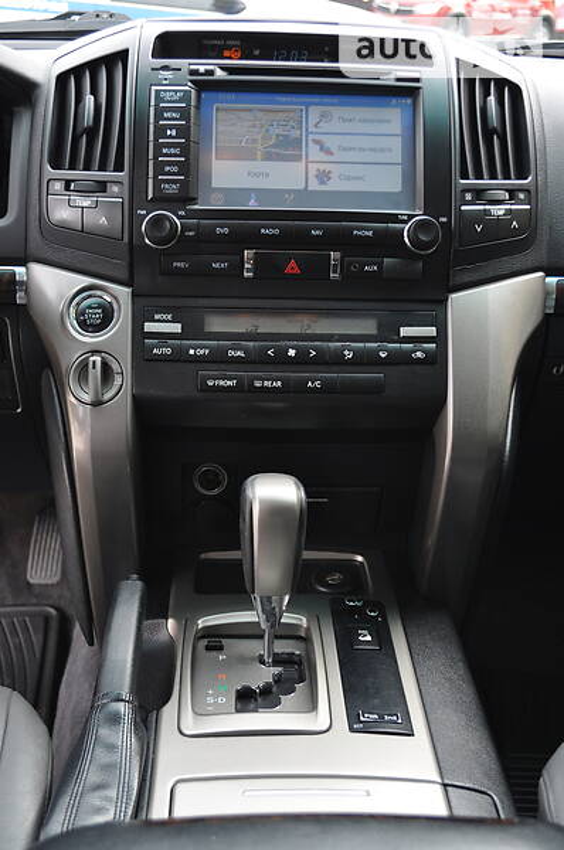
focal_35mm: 44
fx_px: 1026
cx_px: 282
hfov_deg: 30.7
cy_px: 425
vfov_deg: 45.0
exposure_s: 1/100
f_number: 5
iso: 400
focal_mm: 29
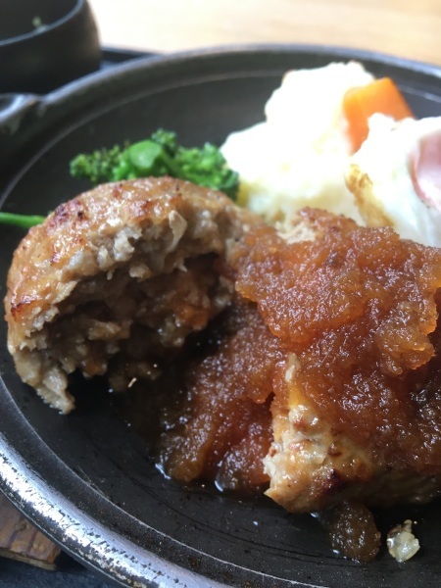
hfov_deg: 48.2
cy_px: 294
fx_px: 493
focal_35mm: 29
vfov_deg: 61.7
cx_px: 220
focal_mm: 4.15
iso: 40
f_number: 2.2
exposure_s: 1/30
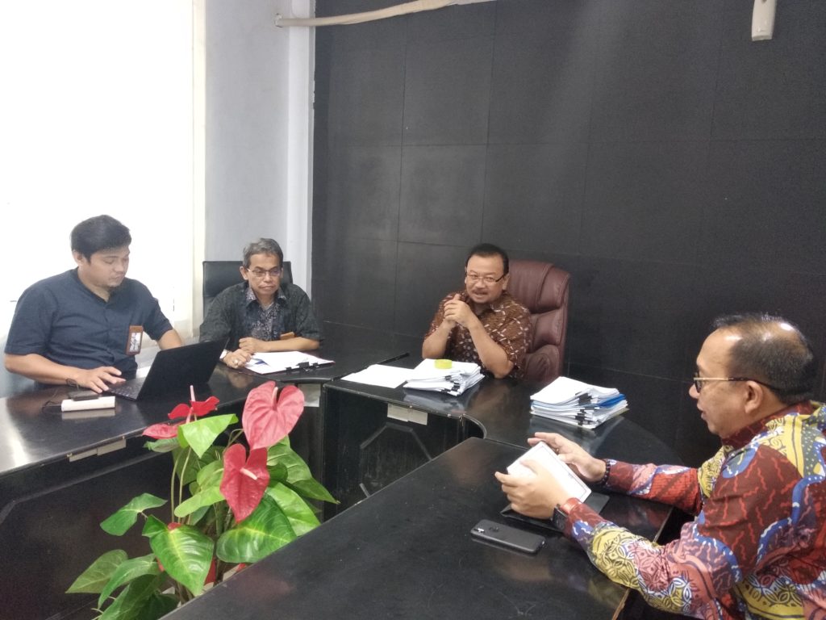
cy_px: 310
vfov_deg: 53.1
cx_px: 413
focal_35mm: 26
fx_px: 620
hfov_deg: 67.3
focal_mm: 3.81
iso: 2000
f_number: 2.2
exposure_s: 1/20
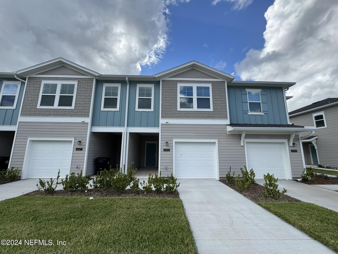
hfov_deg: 102.1
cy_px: 127
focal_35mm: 14
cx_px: 169
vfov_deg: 85.7
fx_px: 137
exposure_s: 1/899
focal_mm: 2.22
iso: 40
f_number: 2.2
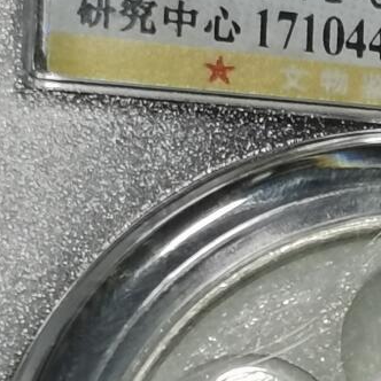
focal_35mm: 321
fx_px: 3997
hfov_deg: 5.4
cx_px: 421
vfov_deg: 5.4
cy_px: 340
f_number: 1.8
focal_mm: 5.58
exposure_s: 1/100
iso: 64
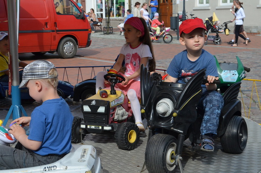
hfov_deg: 29.3
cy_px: 86
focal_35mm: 69
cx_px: 130
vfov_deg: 19.6
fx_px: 499
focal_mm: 46
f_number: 13
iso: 800
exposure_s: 1/640
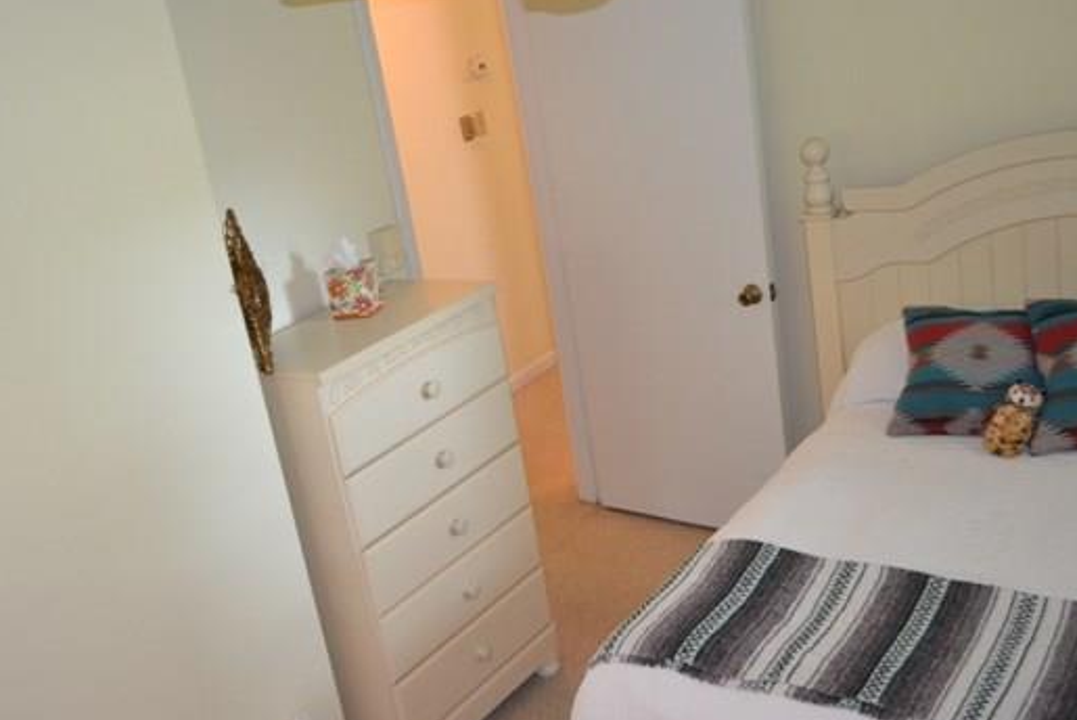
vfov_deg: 32.6
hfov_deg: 47.2
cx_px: 462
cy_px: 397
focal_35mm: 41
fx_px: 1227
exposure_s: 1/60
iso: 1100
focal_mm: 22
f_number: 4
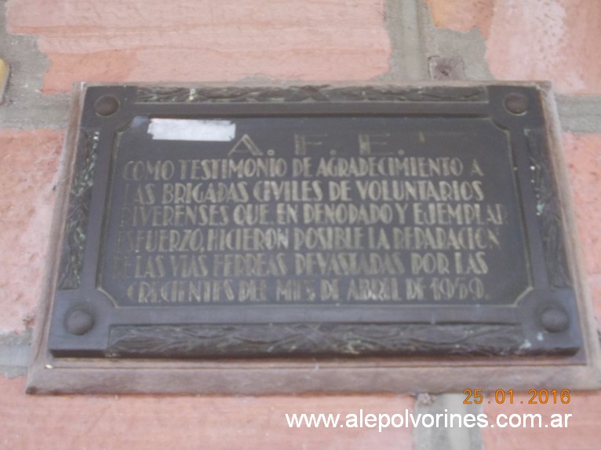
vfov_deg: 33.6
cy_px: 225
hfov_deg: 43.9
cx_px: 300
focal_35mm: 43
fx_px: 746
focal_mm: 6.1
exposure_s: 1/20
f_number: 3.3
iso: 200
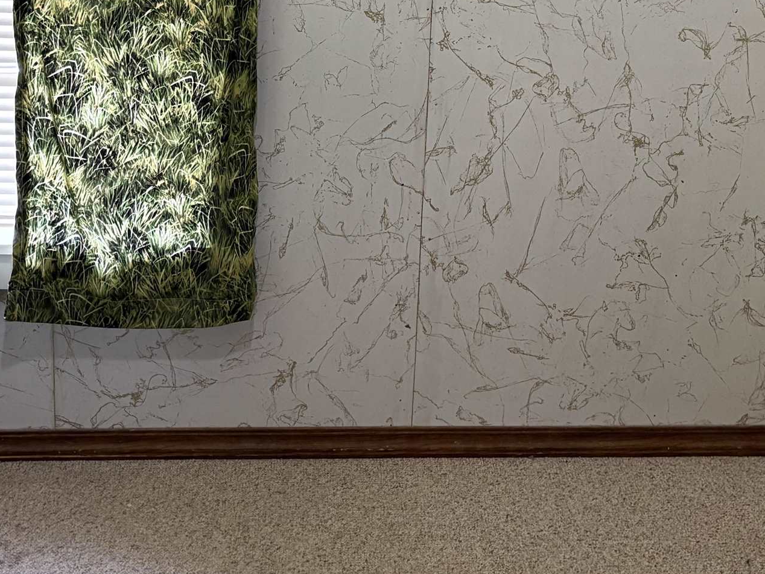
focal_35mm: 63
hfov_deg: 30.7
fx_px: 1392
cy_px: 31
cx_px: 326
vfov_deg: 22.6
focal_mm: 5.96
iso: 250
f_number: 1.6
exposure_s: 1/60
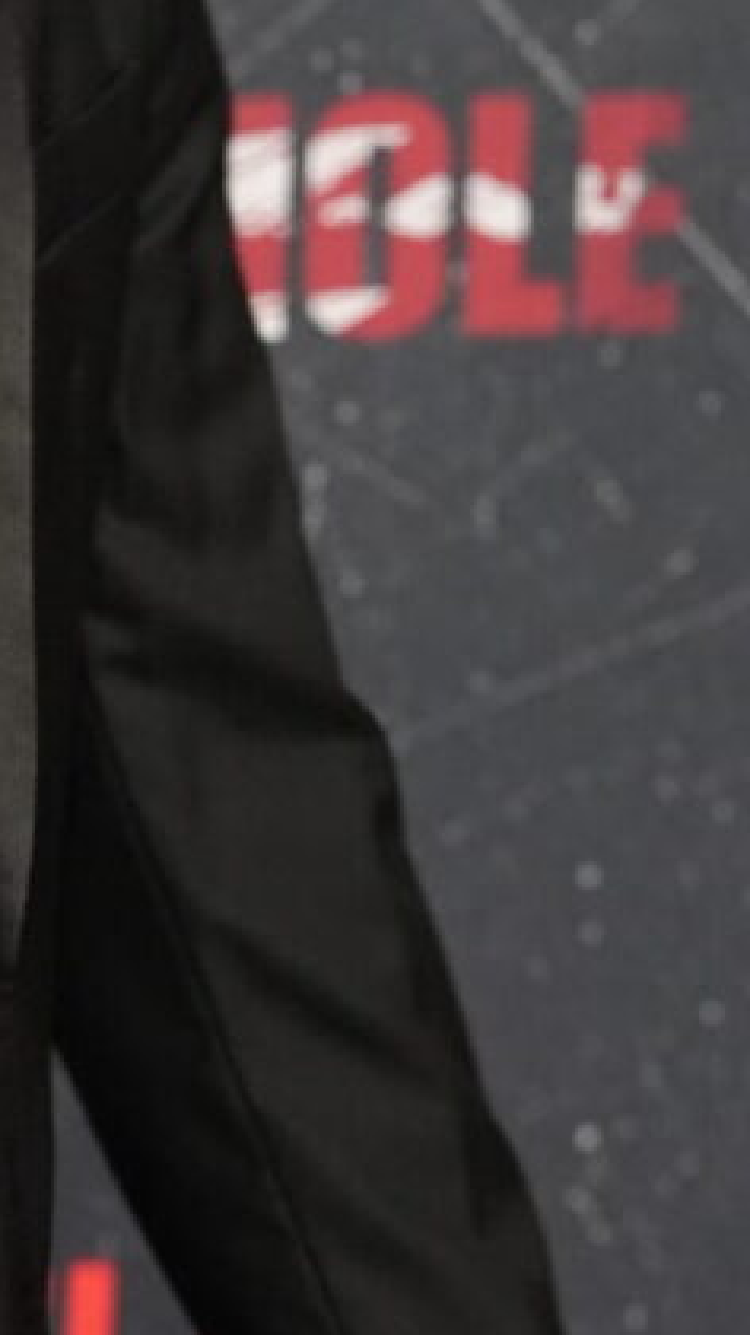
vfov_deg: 8.3
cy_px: 265
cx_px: -170
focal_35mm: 259
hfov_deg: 4.7
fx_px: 9164
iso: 3200
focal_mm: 70
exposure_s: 1/160
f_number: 4
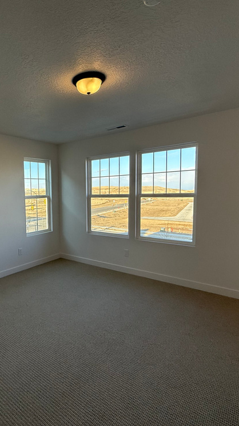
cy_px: 211
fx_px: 237
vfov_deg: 83.9
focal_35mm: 21
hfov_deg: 50.5
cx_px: 50
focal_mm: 2.22
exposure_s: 1/213
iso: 64
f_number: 2.2
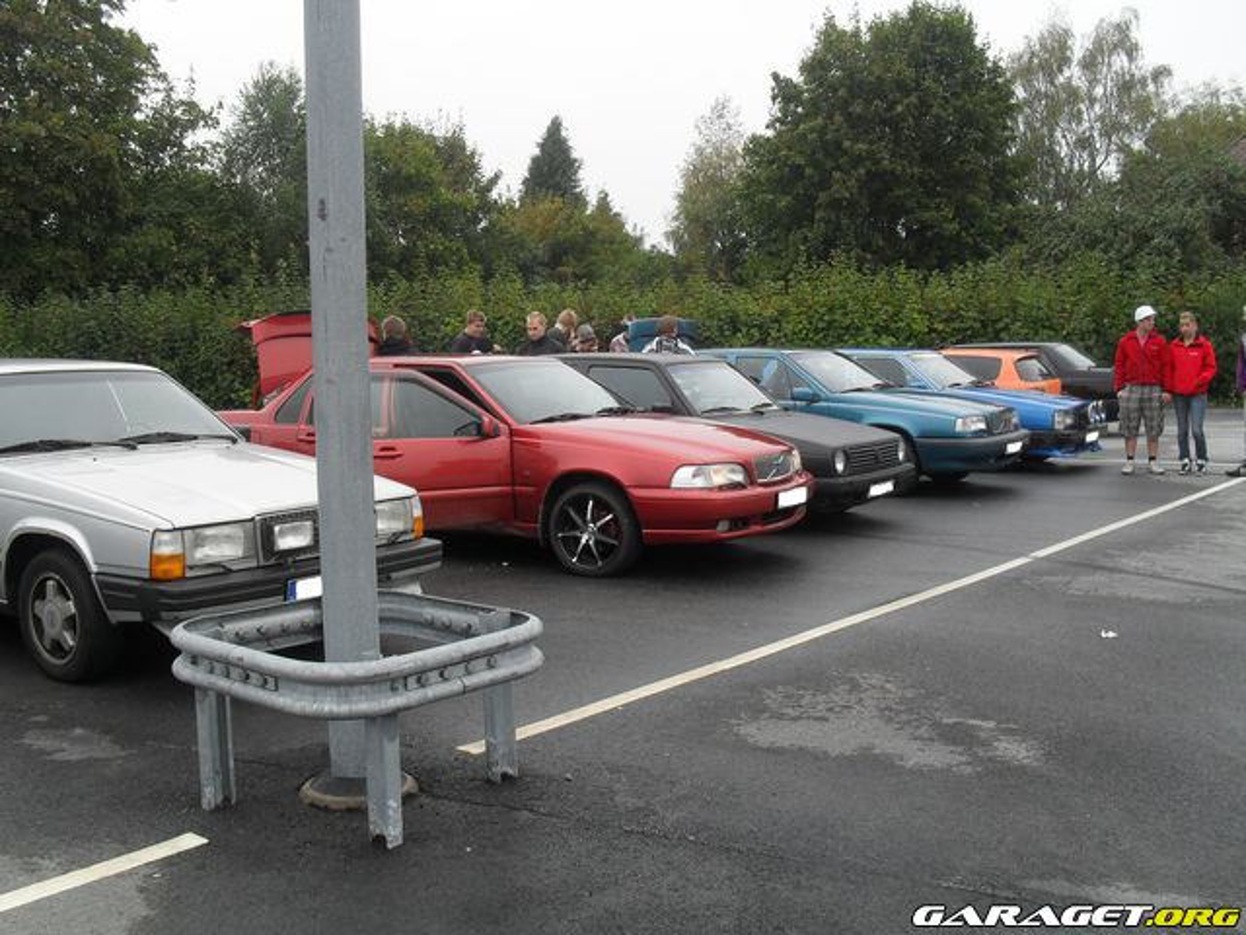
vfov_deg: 40.7
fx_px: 1260
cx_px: 623
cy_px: 468
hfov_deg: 52.6
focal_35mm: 35
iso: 100
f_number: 3.2
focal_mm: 6.3
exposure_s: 1/250
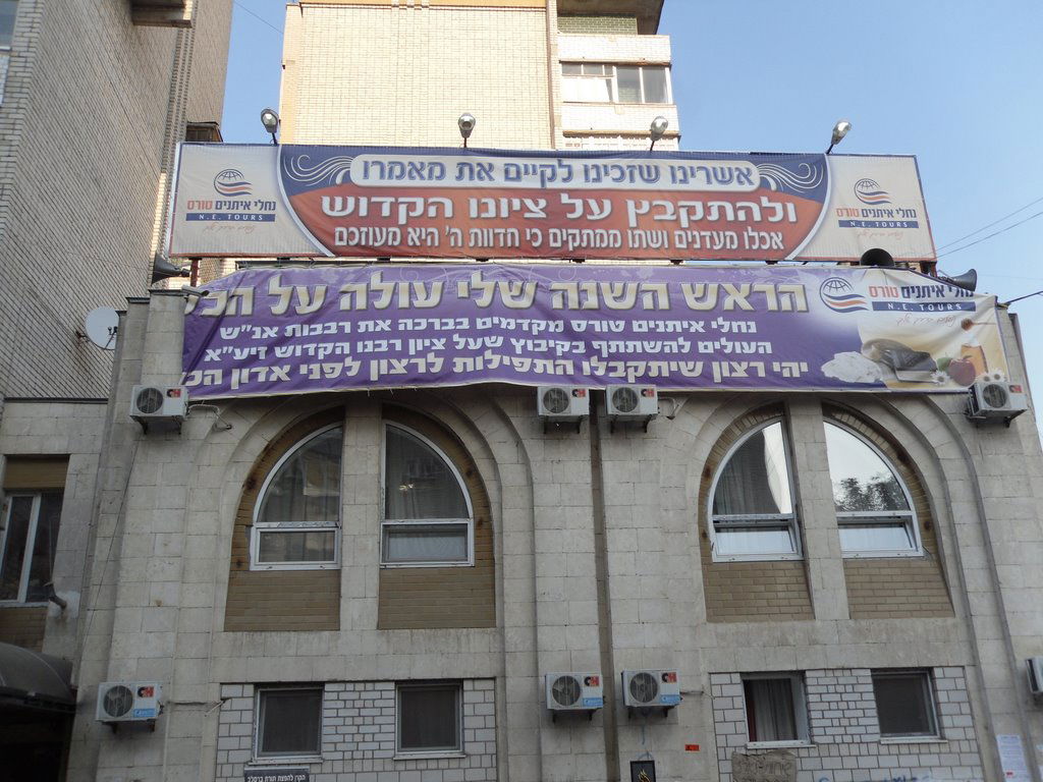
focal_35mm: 35
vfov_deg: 40.7
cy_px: 391
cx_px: 522
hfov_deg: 52.6
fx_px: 1055
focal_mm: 6.3
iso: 80
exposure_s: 1/346
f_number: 3.5
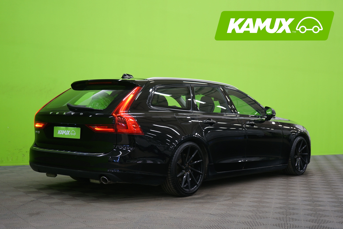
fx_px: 476
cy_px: 114
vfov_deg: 27.0
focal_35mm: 50
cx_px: 172
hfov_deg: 39.6
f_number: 4.5
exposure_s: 1/8
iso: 400
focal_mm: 50
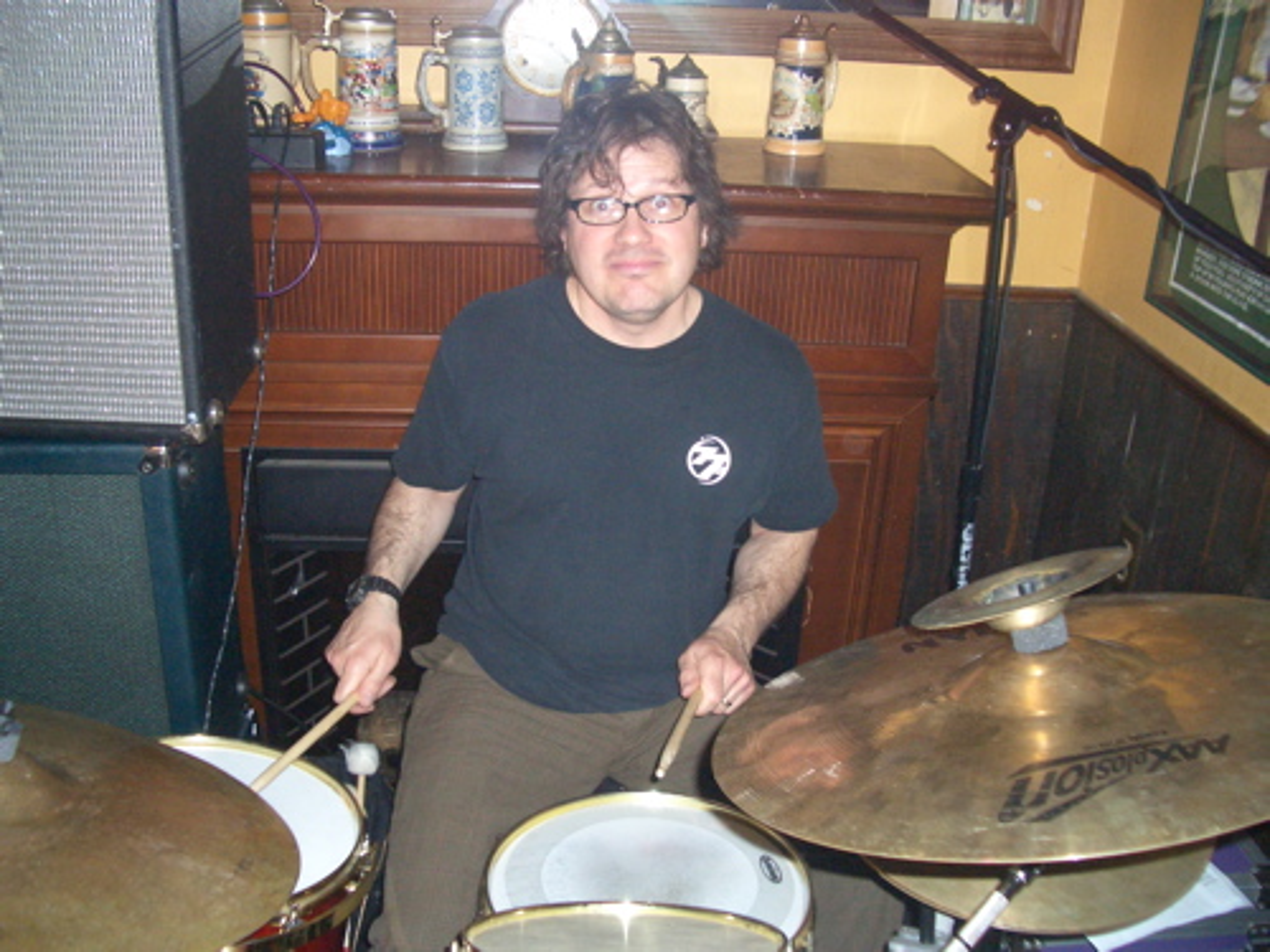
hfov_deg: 52.6
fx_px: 1284
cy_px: 476
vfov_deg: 40.7
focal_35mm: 35
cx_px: 635
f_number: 2.6
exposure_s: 1/60
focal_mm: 5.8
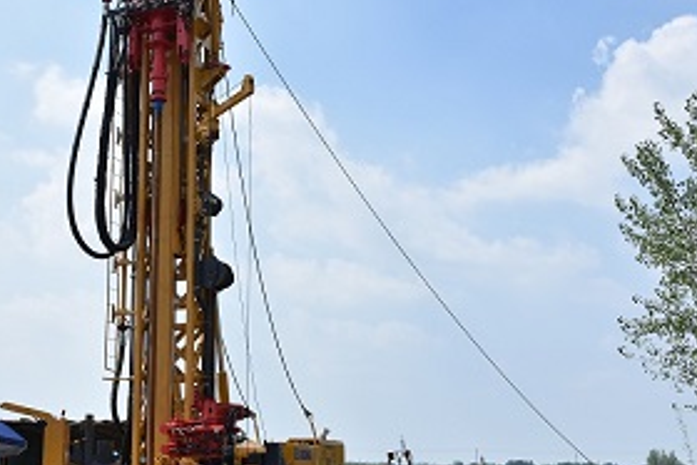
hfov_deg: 36.4
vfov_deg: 25.5
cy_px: 214
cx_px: 152
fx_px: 1027
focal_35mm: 53
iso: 100
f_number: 9
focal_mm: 22
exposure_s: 1/250
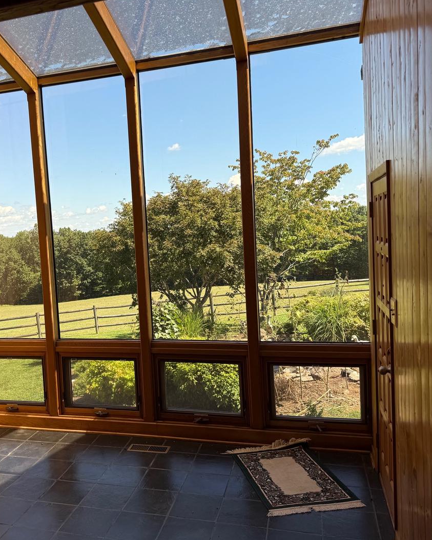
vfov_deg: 55.7
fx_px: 511
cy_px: 272
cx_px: 135
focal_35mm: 32
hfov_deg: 44.9
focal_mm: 6.76
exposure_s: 1/1091
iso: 80
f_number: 1.78
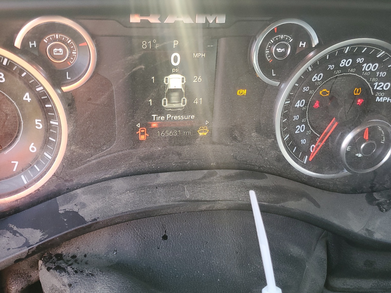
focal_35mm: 34
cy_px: 131
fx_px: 384
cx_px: 197
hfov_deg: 54.0
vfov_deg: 41.7
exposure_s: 1/120
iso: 95
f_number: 1.5
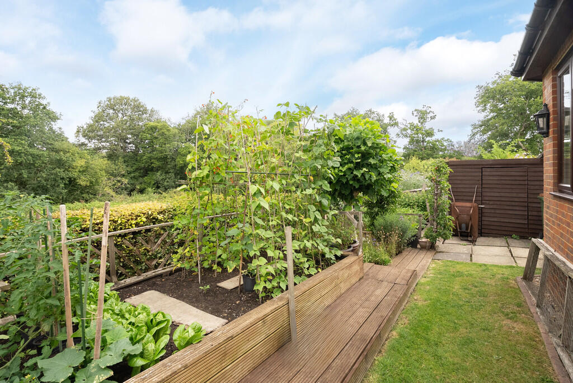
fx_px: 255
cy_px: 192
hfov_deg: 96.7
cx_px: 286
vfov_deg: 73.8
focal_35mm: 16
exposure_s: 1/320
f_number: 7.1
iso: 1000
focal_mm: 16
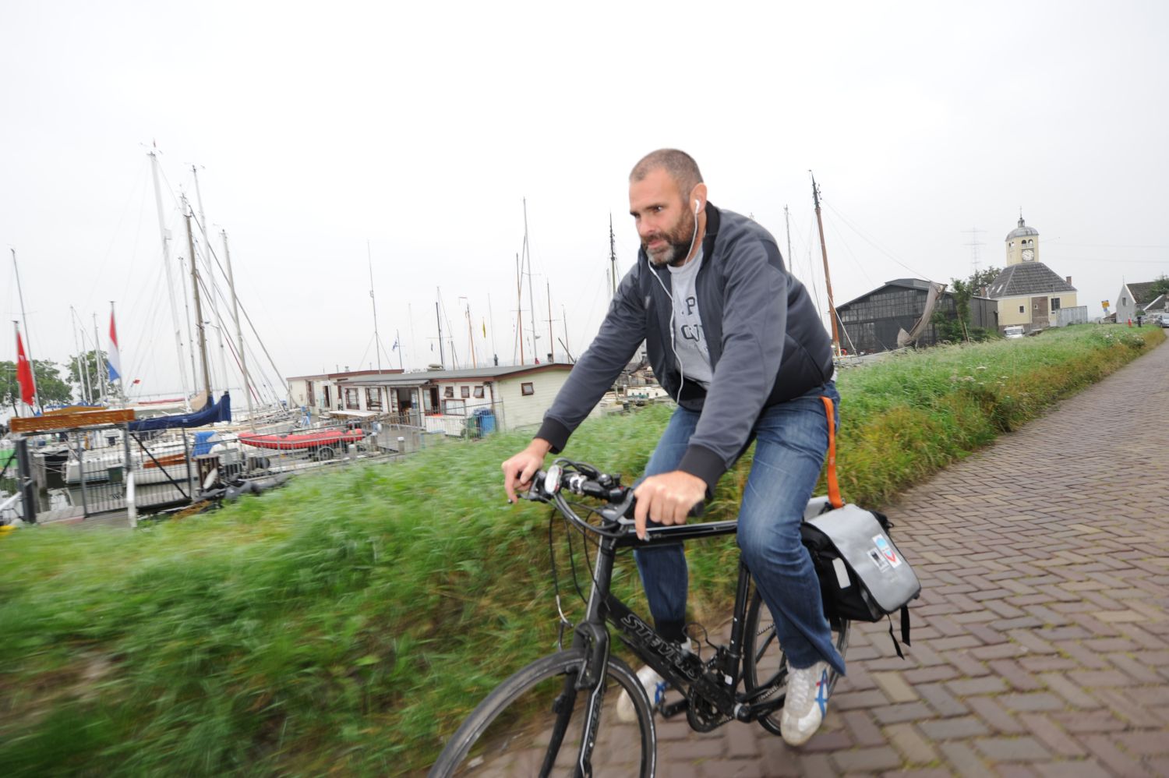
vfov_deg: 70.4
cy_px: 389
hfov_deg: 93.3
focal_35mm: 17
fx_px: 552
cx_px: 584
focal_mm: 17
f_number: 5.6
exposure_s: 1/100
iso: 200
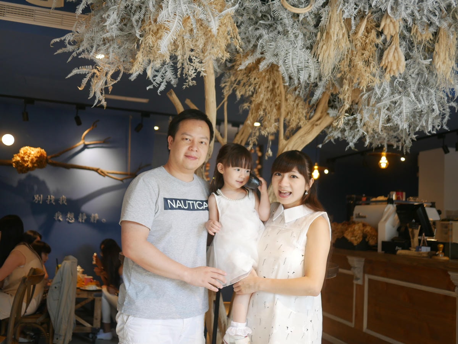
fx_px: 529
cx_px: 229
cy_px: 172
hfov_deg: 46.8
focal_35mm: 40
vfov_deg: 36.0
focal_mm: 20
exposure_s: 1/125
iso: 200
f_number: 1.7
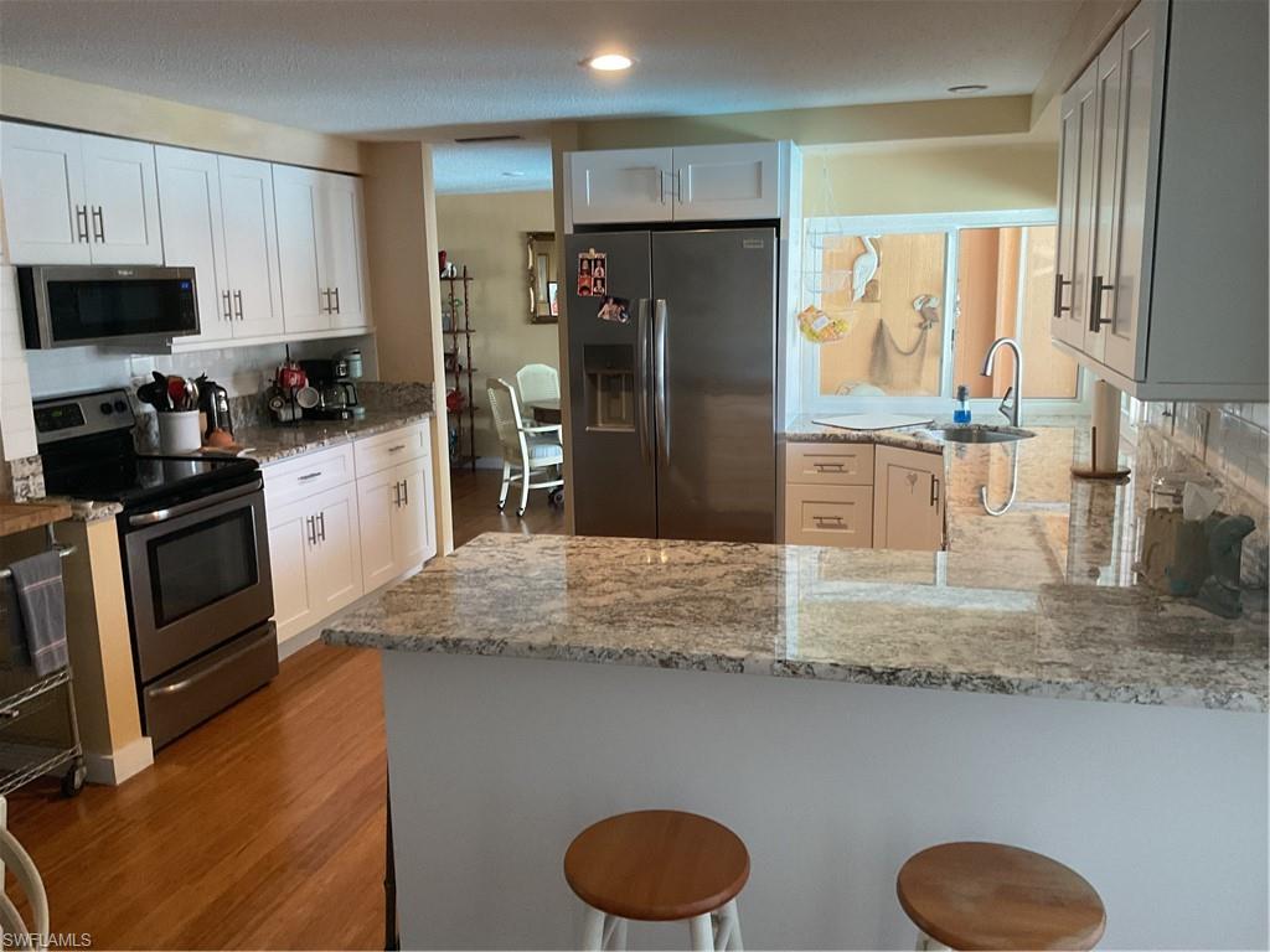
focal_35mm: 29
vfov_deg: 48.2
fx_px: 1064
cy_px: 476
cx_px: 635
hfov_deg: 61.7
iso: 200
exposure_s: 1/60
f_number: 1.8
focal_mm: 3
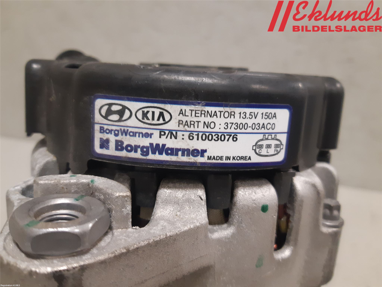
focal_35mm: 26
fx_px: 287
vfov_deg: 53.1
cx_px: 191
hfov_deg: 67.3
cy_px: 144
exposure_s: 1/50
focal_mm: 3.93
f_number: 1.7
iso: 250
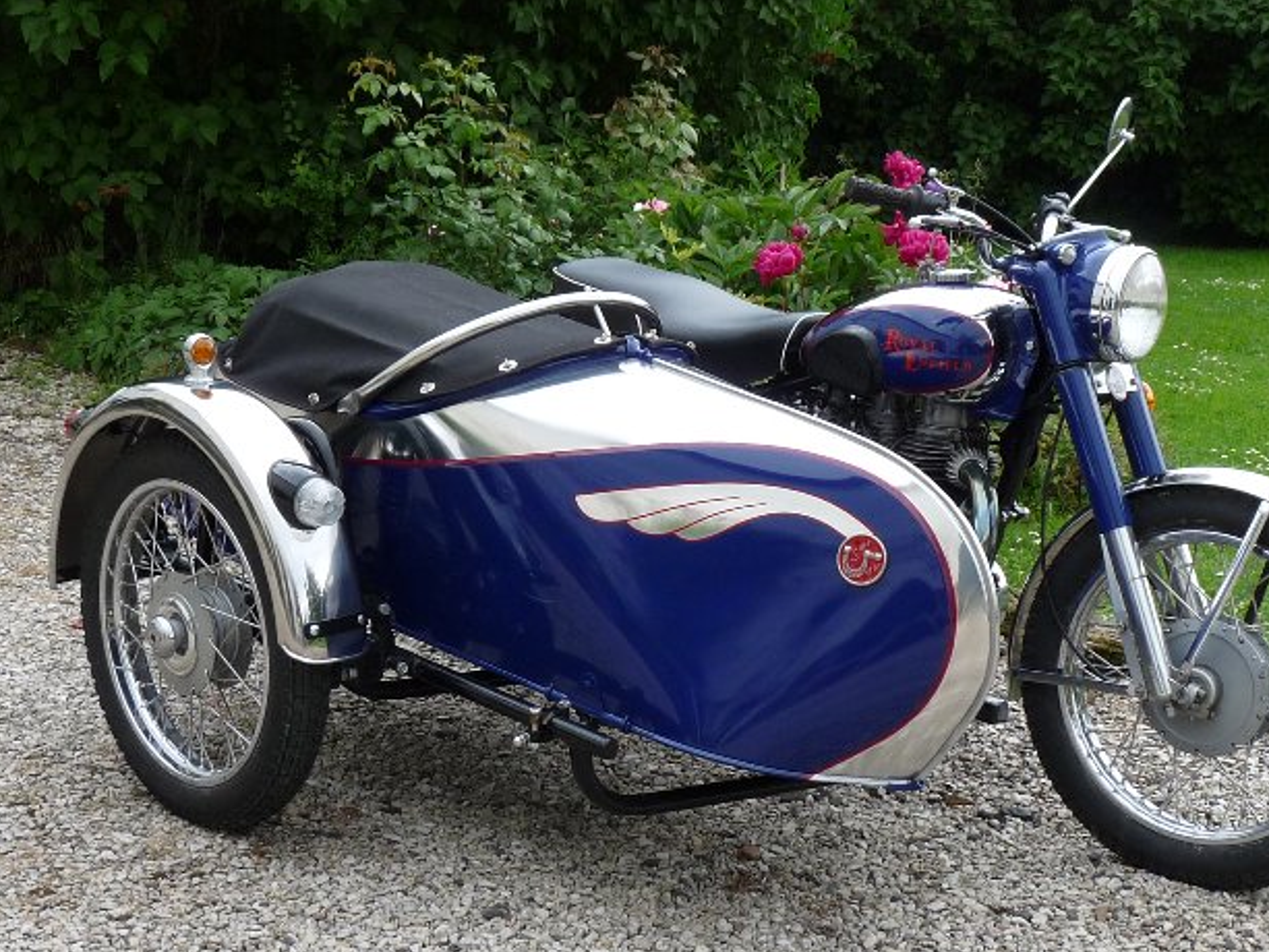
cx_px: 660
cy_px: 567
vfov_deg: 24.4
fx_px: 2200
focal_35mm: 60
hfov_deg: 32.2
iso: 100
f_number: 4
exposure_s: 1/160
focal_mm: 5.8
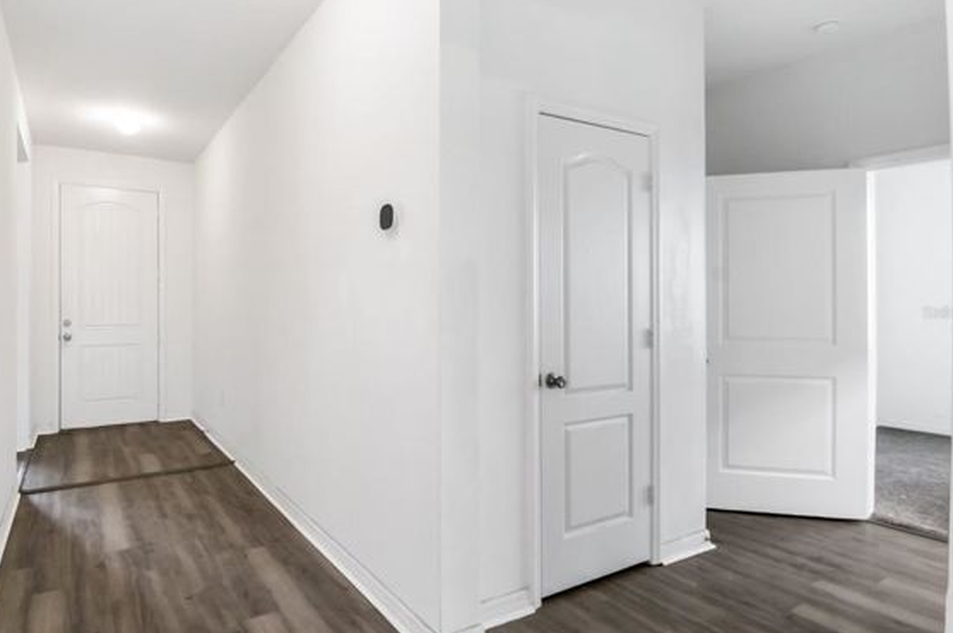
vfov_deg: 64.4
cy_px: 312
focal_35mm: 19
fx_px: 502
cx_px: 388
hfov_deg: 86.0
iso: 100
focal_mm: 10
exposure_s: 1/6
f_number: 7.1
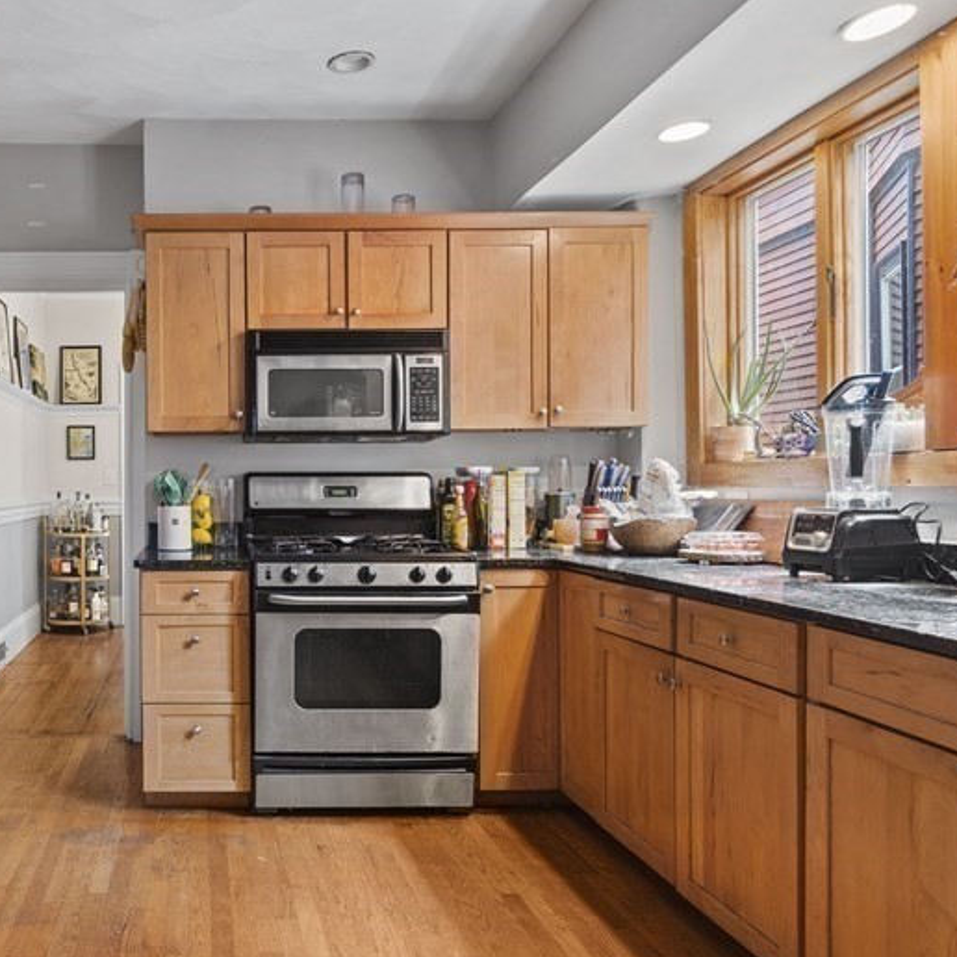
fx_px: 845
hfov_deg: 54.7
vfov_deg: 59.1
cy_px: 466
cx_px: 184
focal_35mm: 27
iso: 320
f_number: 4
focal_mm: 16
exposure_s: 1/2.5
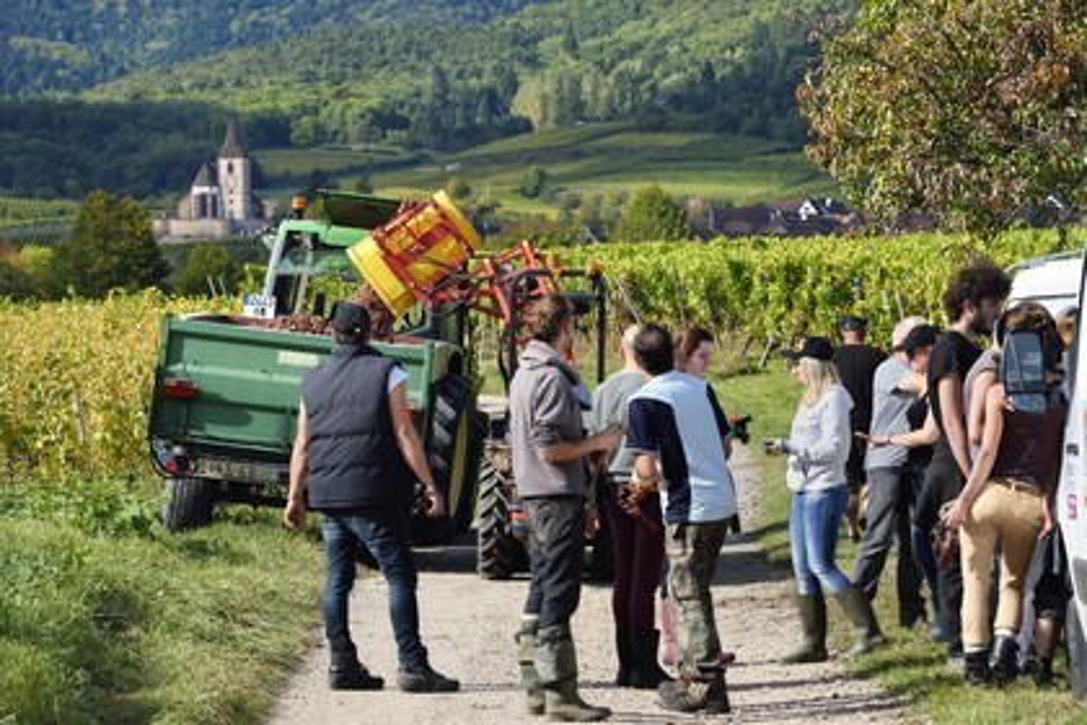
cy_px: 362
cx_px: 544
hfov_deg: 15.2
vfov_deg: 10.2
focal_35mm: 135
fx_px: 4076
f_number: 10
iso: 200
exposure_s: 1/320
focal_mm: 135
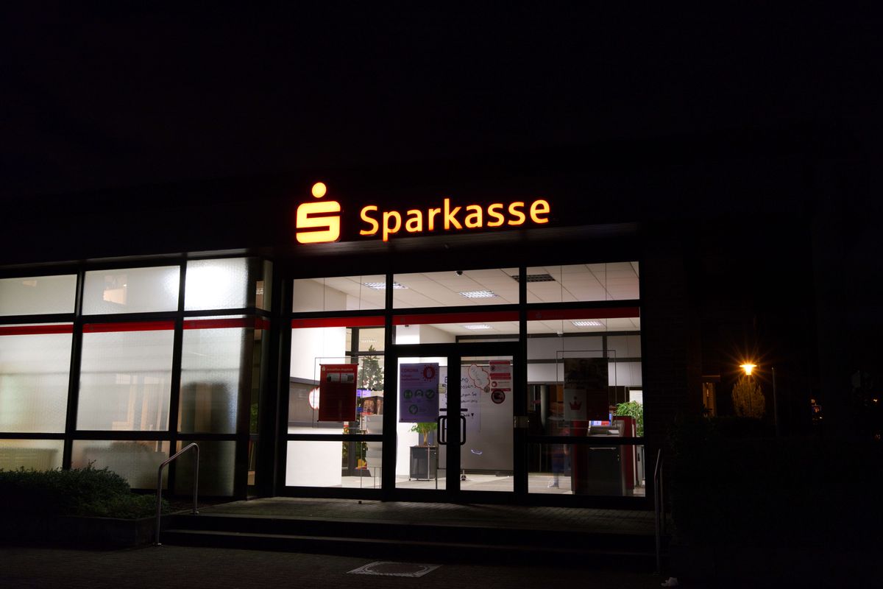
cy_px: 294
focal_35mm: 35
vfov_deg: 37.9
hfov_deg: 54.4
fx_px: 858
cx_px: 442
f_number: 8
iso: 100
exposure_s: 1/2.5
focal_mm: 35
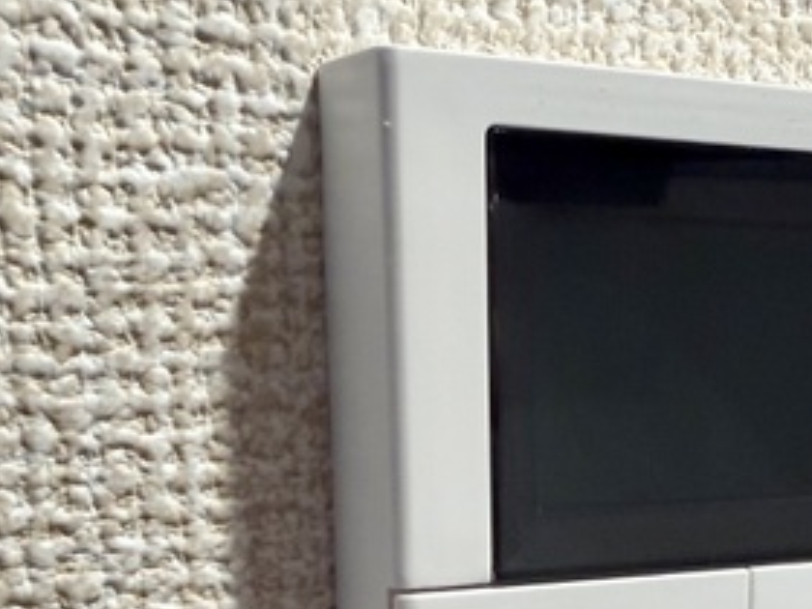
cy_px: 610
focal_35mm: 60
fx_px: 1407
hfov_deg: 30.1
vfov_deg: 23.4
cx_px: 803
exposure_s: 1/120
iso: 200
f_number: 2.2
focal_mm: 2.22
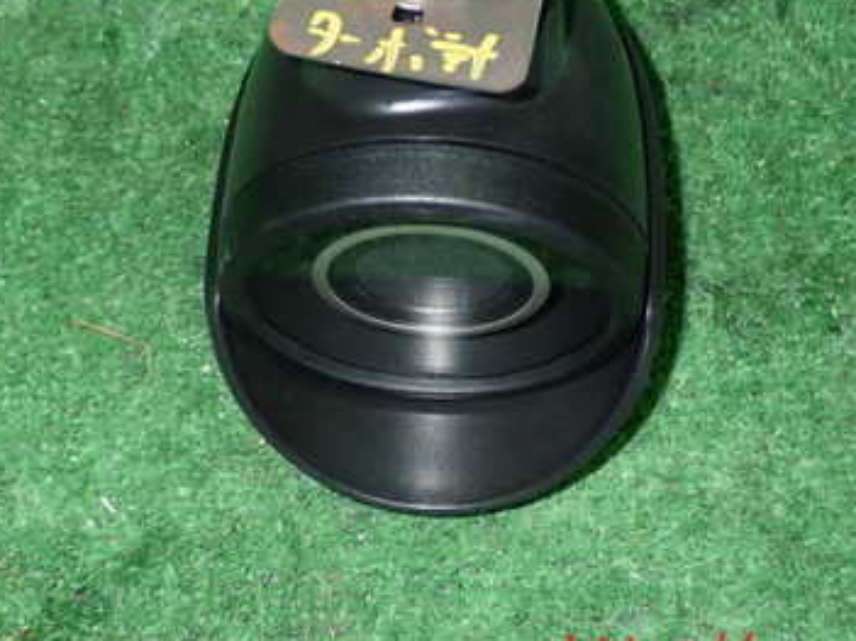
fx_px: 1607
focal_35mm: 65
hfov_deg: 29.8
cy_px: 141
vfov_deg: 22.3
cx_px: 385
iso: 800
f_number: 8
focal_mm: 6.83
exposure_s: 1/40
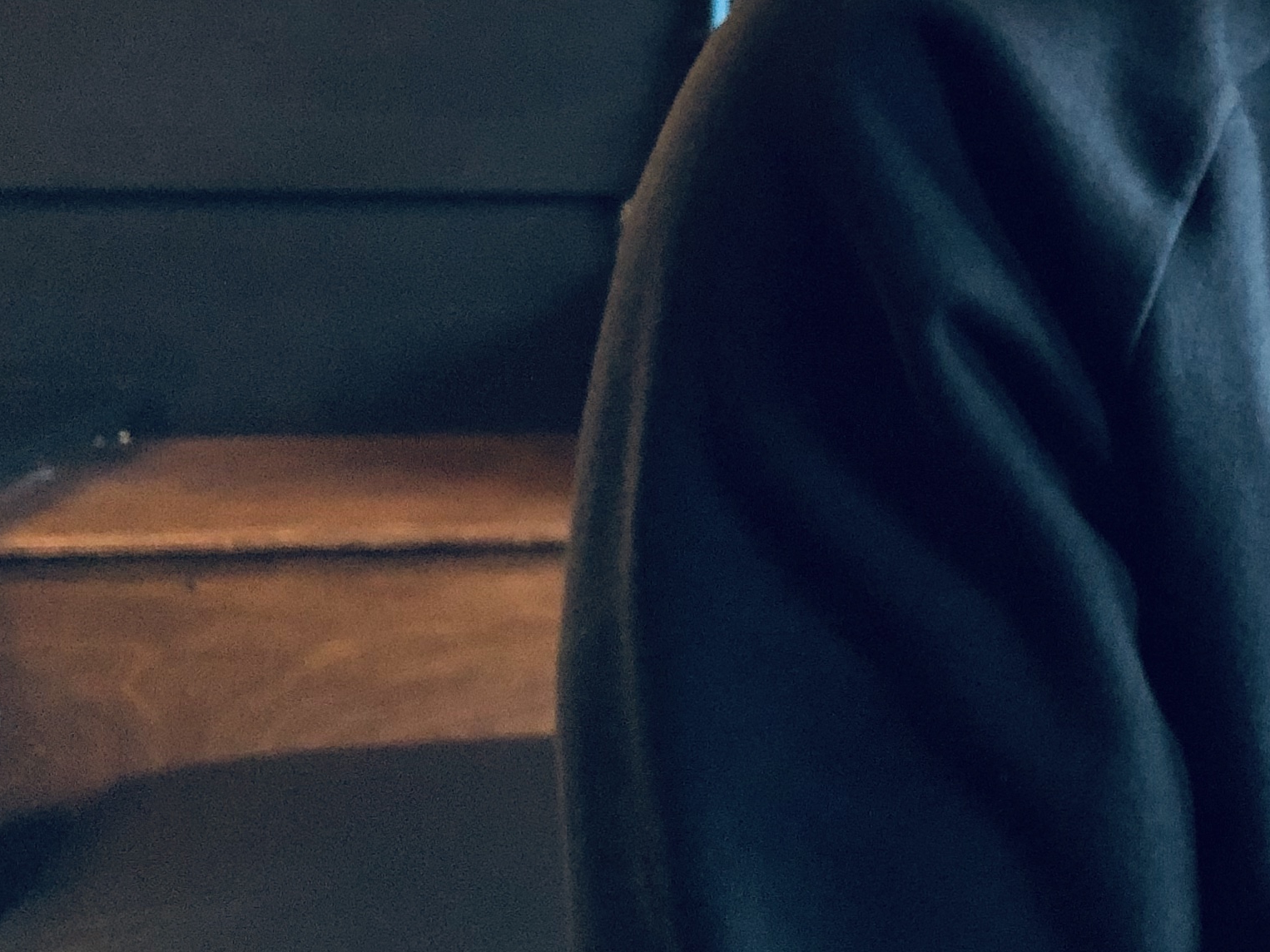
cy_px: -114
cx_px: 1619
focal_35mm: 74
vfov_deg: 19.0
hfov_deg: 23.5
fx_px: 2715
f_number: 1.8
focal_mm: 3.99
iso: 100
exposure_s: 1/15
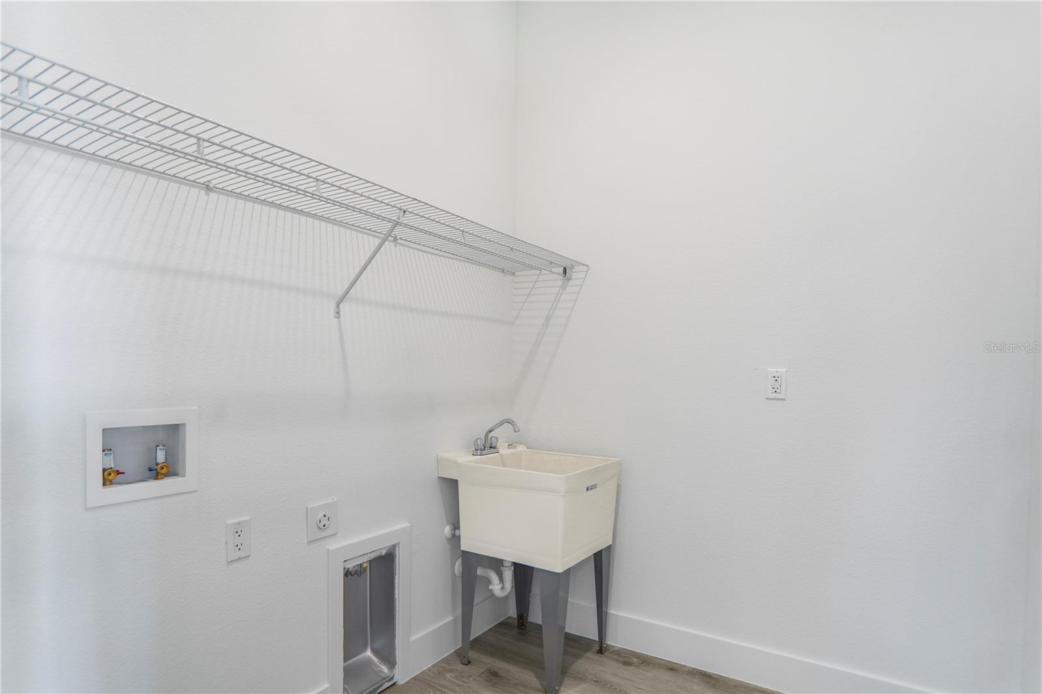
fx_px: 521
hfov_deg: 90.0
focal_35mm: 18
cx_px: 521
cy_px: 347
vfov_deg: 67.4
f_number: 2.2
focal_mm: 12
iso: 100
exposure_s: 1/40
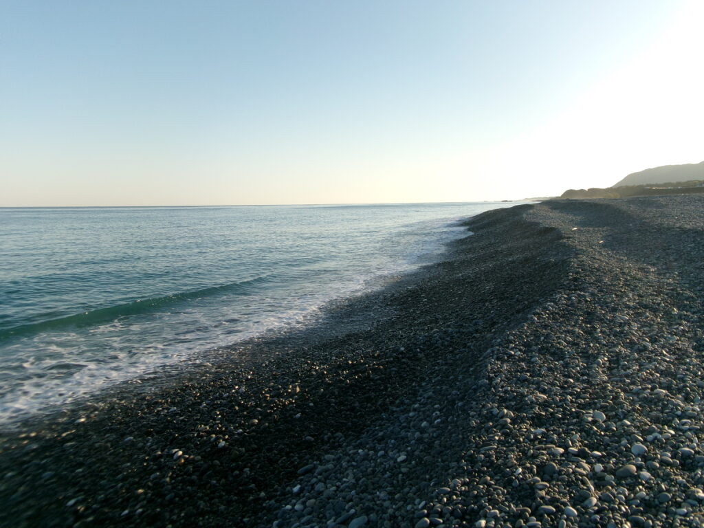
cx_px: 352
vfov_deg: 49.7
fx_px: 569
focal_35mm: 28
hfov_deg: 63.4
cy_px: 264
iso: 100
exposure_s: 1/80
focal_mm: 5.1
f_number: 10.8
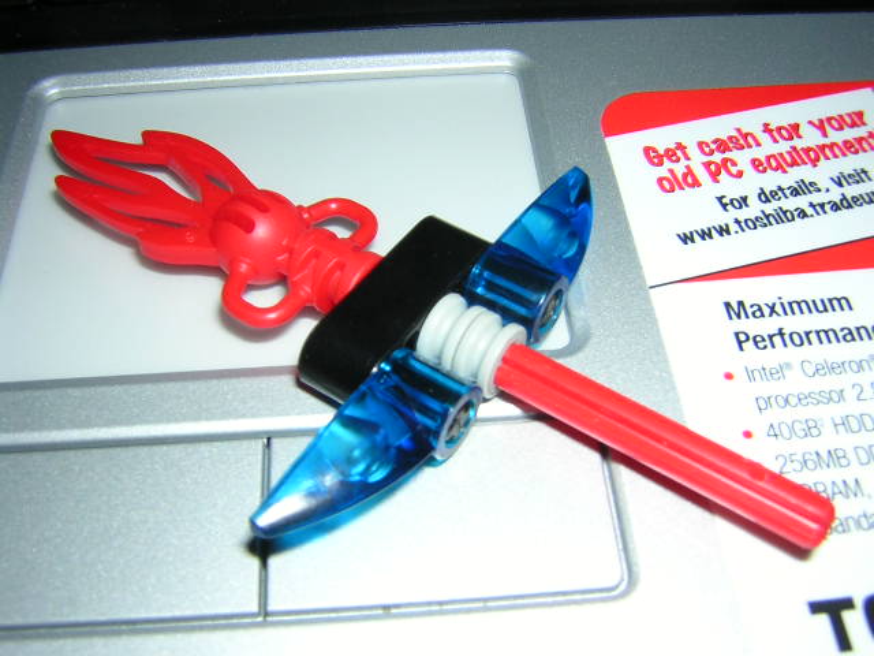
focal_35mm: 36
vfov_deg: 39.7
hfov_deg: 51.4
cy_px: 328
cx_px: 437
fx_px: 909
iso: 100
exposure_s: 1/60.1
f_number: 5.2
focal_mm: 4.7
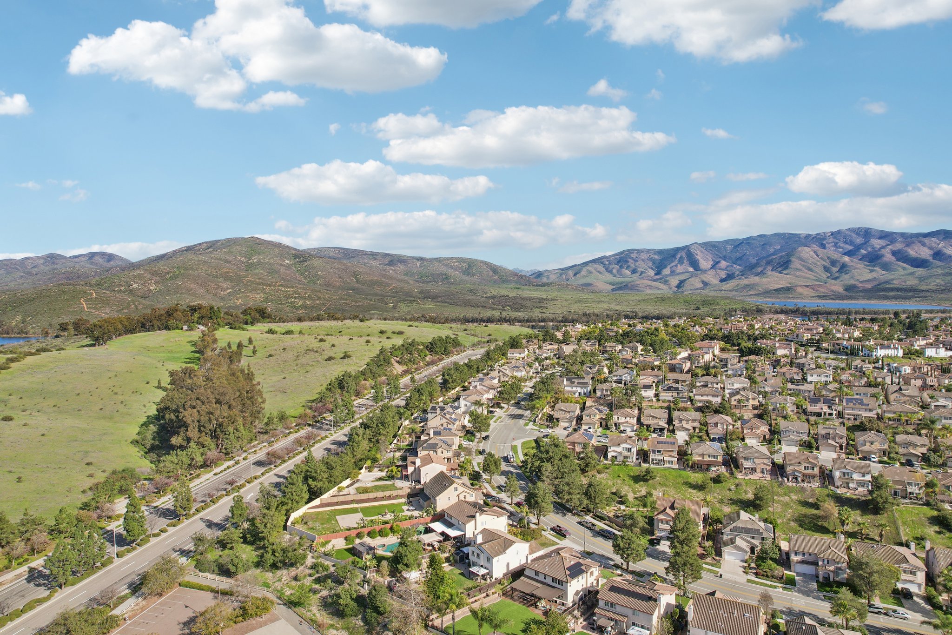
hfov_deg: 78.6
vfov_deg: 57.2
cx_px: 476
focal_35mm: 22
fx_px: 582
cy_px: 318
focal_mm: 8.4
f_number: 2.8
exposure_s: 1/1500
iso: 110
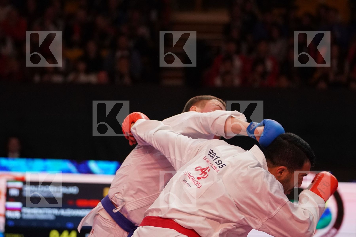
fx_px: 1671
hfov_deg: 12.2
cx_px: 178
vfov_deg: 8.1
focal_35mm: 169
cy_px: 118
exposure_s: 1/1000
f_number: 2.8
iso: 4000
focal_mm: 113
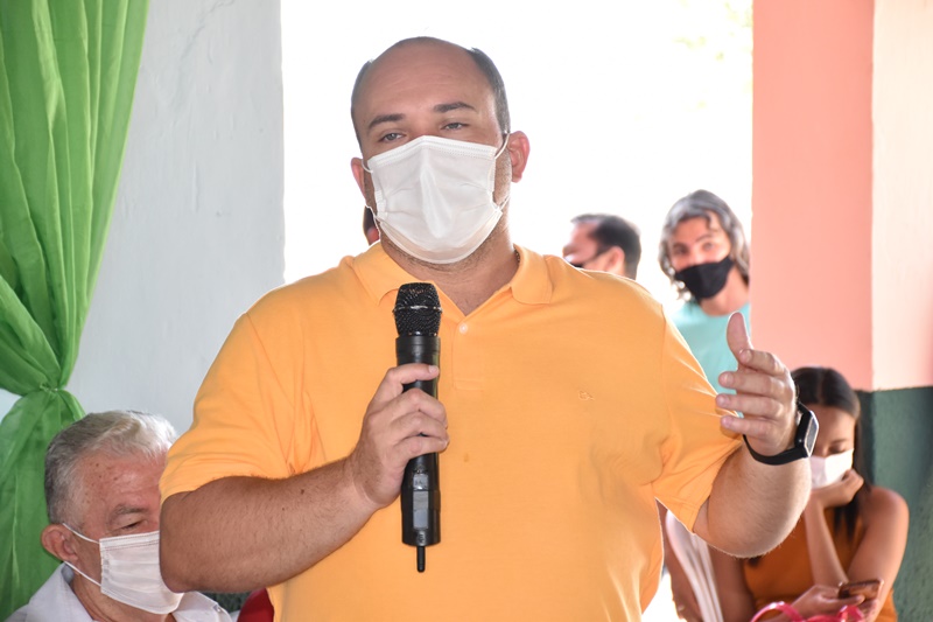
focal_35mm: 105
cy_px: 311
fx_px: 2721
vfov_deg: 13.0
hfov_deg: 19.5
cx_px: 466
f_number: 5.6
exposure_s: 1/160
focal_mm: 70
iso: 1250
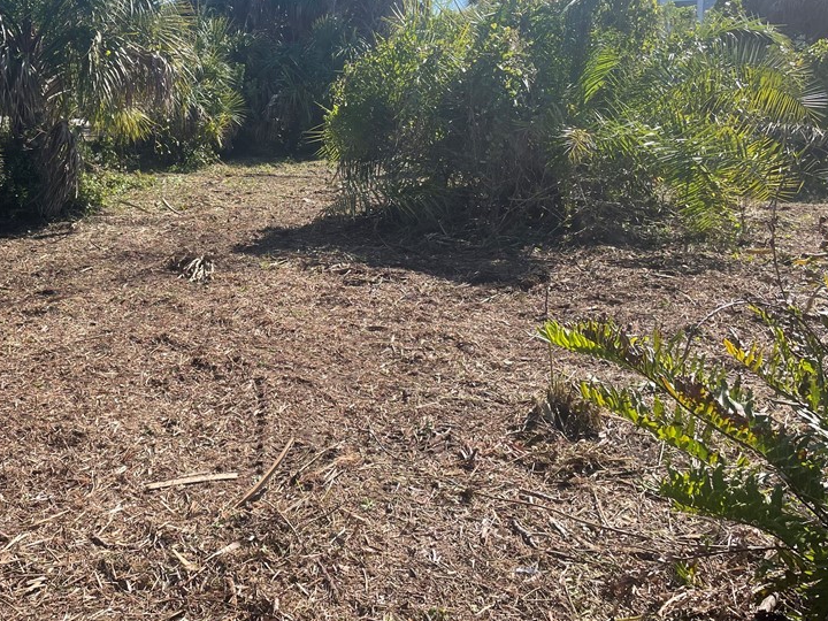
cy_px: 232
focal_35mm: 37
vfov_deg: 38.4
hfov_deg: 49.2
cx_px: 270
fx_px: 885
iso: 32
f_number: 1.6
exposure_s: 1/2020
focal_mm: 4.2
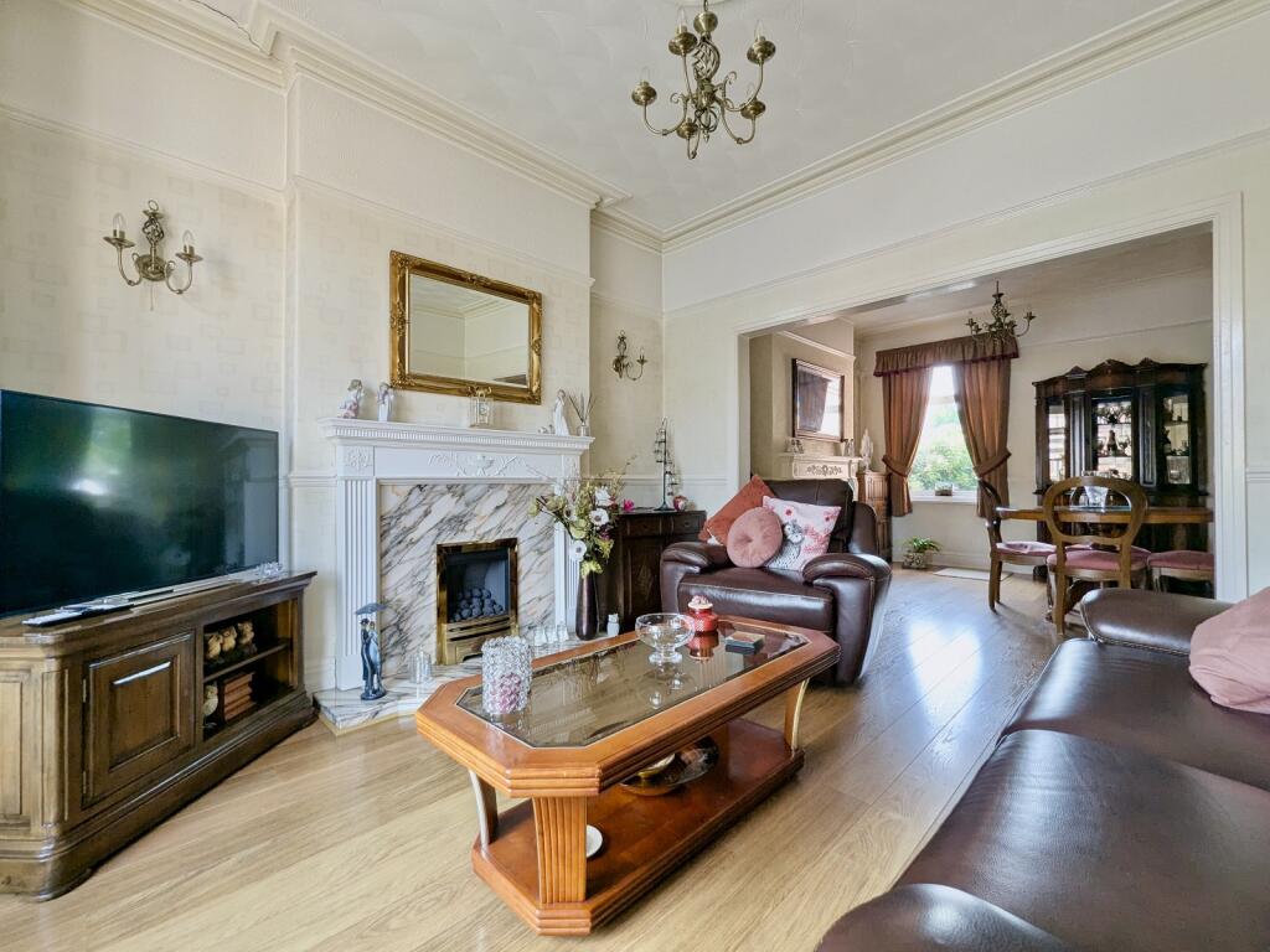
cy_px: 476
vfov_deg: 89.9
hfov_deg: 106.2
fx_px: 477
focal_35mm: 13
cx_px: 635
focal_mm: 1.95
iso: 45
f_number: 2.2
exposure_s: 1/53.7
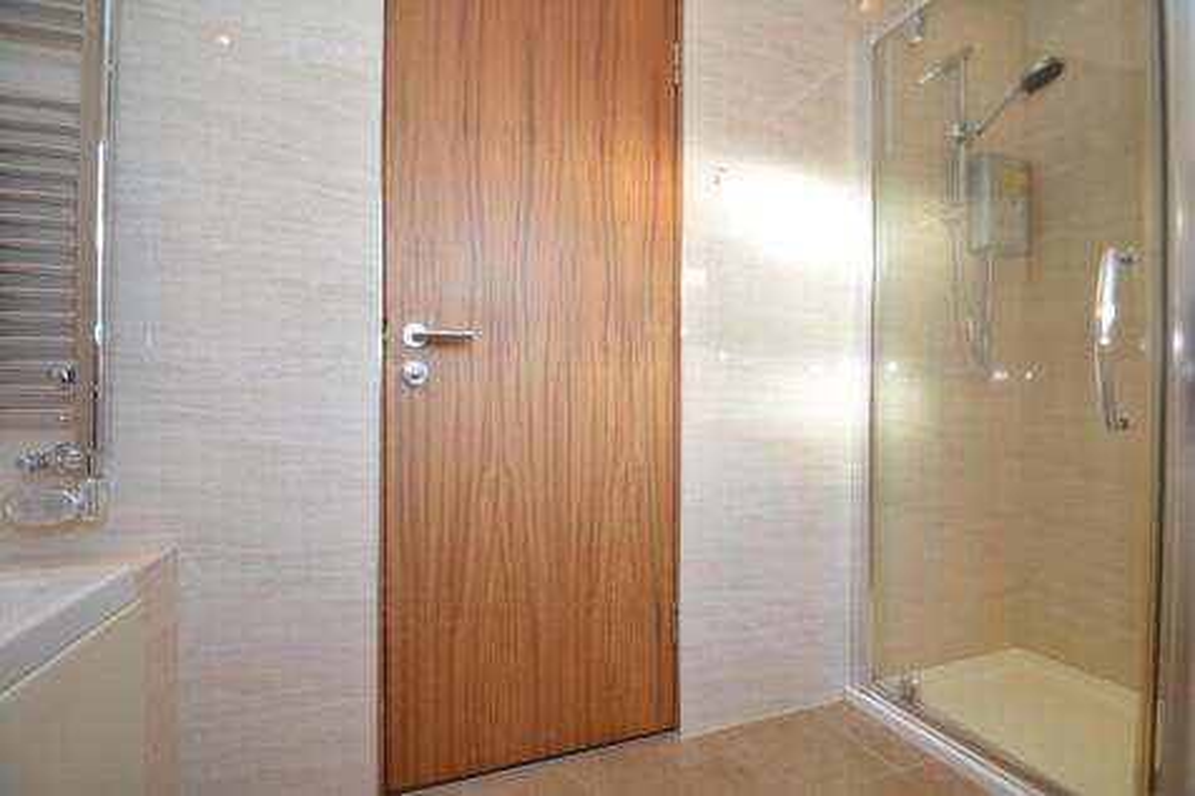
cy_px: 398
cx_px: 598
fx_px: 498
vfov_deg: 77.3
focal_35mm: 15
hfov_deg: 100.4
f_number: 4
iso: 200
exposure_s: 1/60
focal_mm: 10
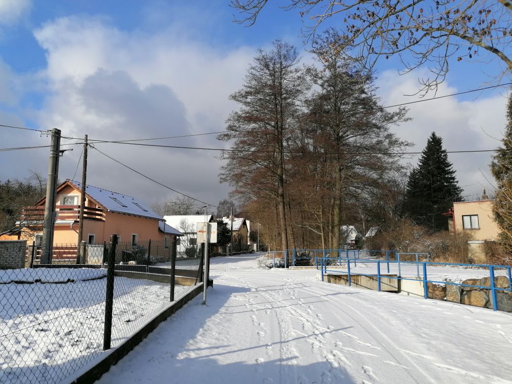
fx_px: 399
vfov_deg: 51.4
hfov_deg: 65.3
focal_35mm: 27
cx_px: 256
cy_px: 192
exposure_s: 1/1799
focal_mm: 4.75
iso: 50
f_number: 1.8
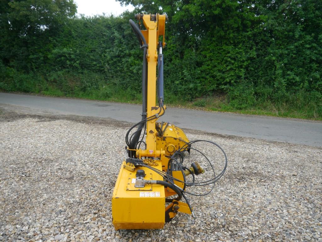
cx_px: 161
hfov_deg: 63.4
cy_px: 121
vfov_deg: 49.7
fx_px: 260
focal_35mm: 28
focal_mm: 14
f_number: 4
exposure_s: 1/100
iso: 160
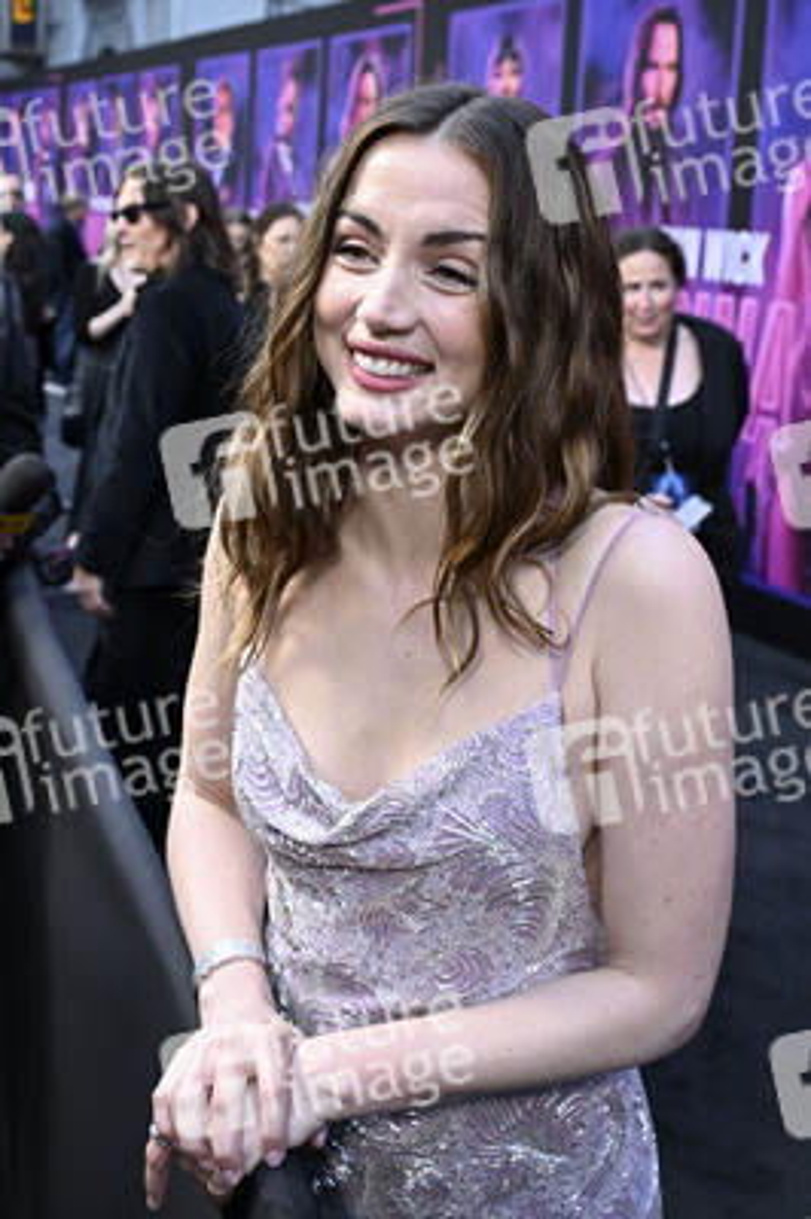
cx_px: 406
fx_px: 1286
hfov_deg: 35.0
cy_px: 610
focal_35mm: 38
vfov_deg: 50.7
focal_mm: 38
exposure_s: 1/320
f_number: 5.6
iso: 1600
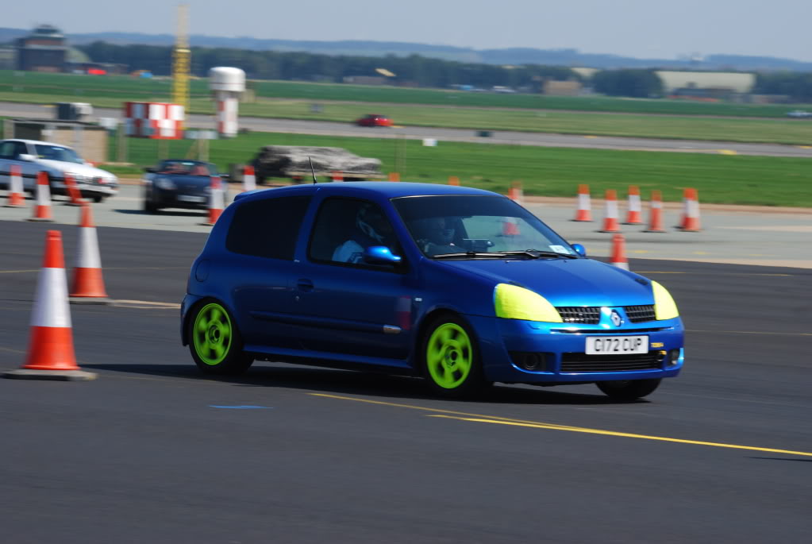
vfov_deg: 6.8
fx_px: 4573
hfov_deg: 10.1
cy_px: 272
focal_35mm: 202
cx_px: 406
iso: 200
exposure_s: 1/200
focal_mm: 135
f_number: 10
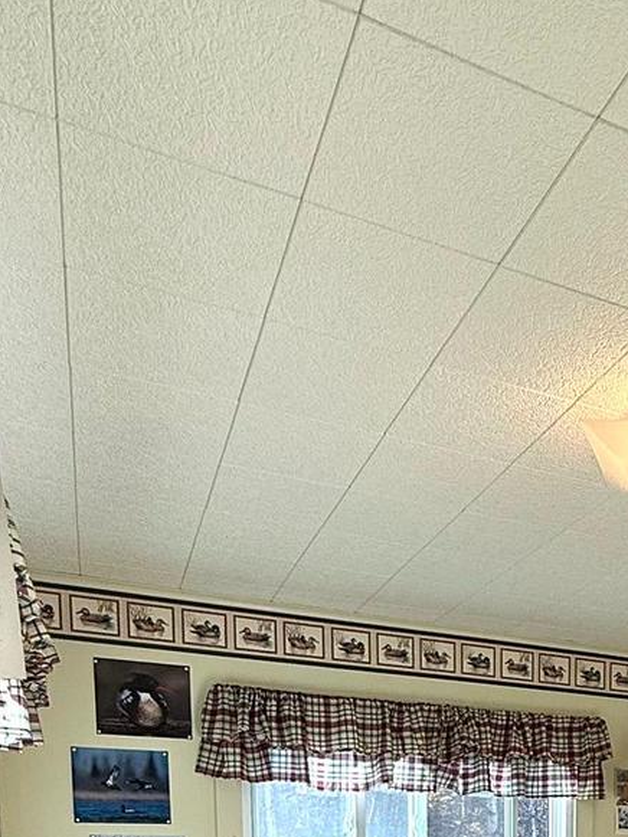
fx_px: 895
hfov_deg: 36.9
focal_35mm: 37
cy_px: 962
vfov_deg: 39.1
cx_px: 527
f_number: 2.2
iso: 64
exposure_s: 1/136
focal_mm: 2.22
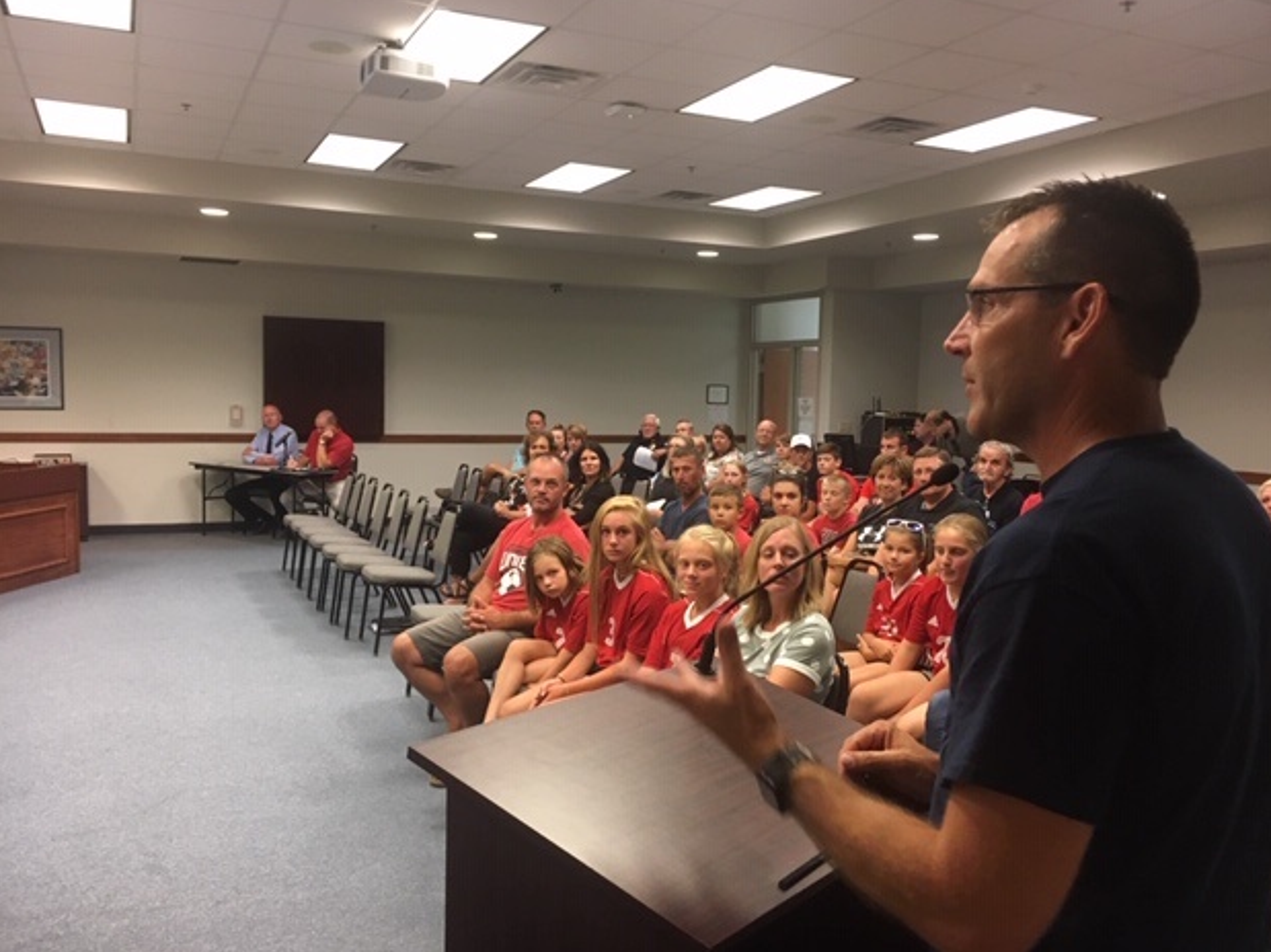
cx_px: 653
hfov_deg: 60.0
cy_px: 464
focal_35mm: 30
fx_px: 1101
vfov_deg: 46.8
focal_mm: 4.15
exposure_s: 1/30
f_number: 2.2
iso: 125
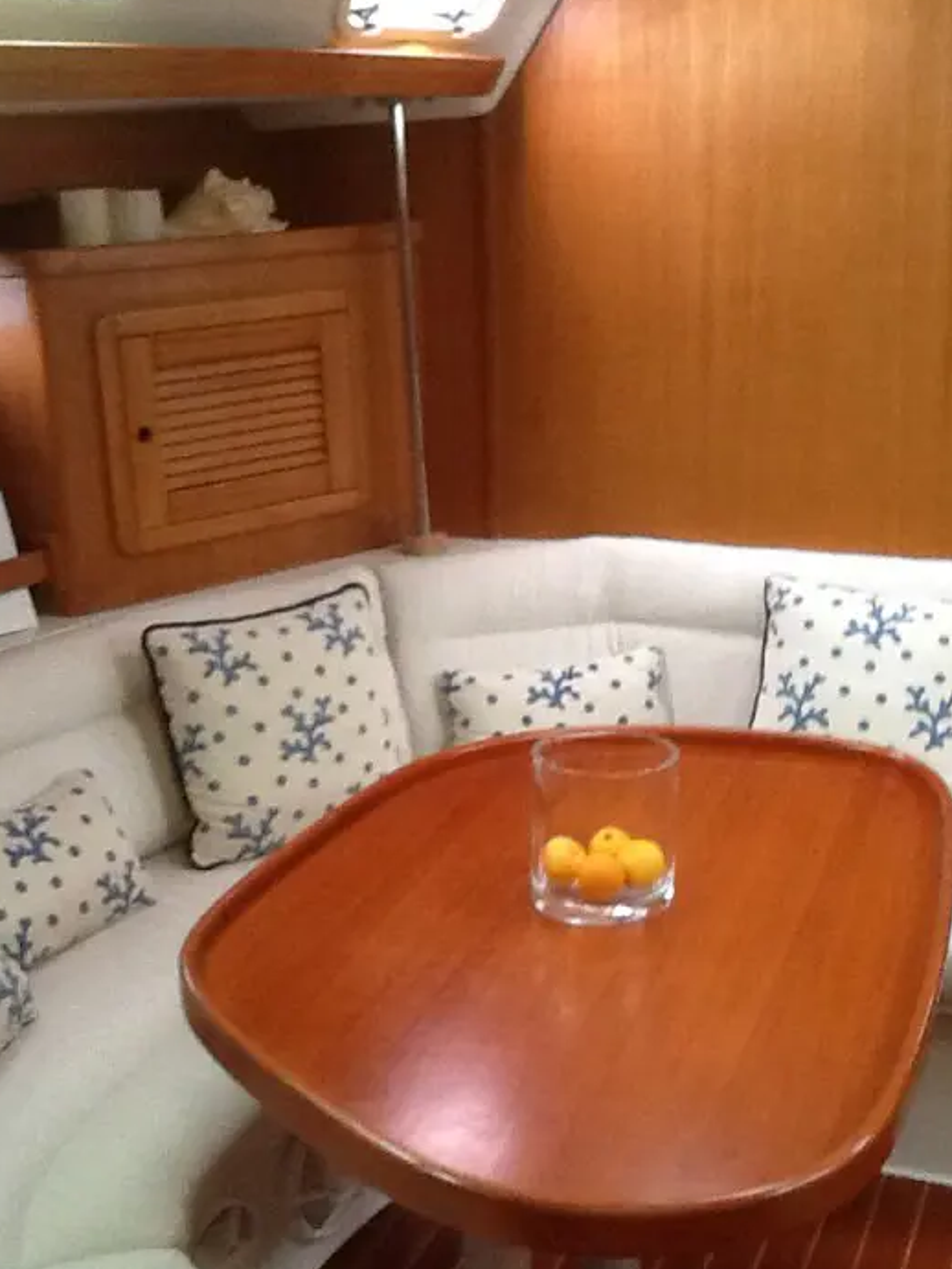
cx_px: 535
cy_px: 686
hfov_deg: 28.6
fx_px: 1869
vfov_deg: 37.5
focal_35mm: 51
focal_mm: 2.03
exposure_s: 1/30
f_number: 2.4
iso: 200
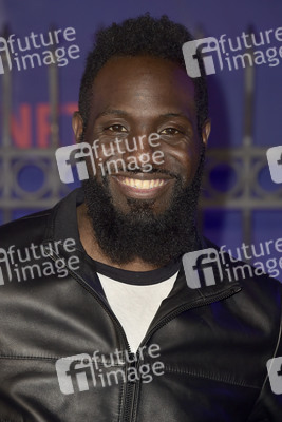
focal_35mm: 170
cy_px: 211
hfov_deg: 8.1
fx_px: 1996
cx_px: 141
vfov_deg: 12.1
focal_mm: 170
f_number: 6.3
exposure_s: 1/250
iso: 640
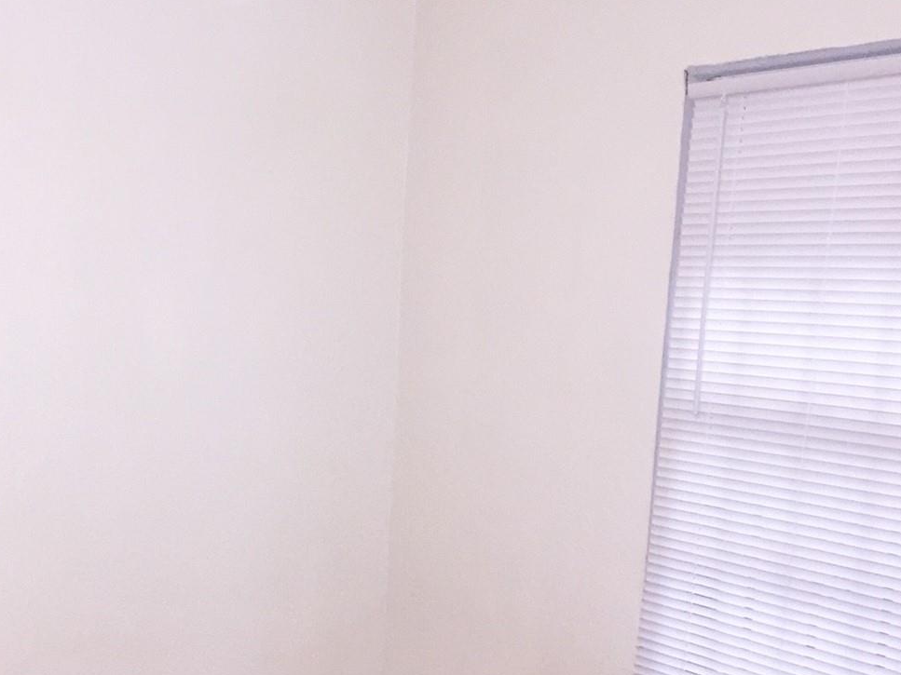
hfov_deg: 38.2
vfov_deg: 29.8
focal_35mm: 48
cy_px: 493
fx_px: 1249
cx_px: 184
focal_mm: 4.15
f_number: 2.2
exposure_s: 1/24
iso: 160
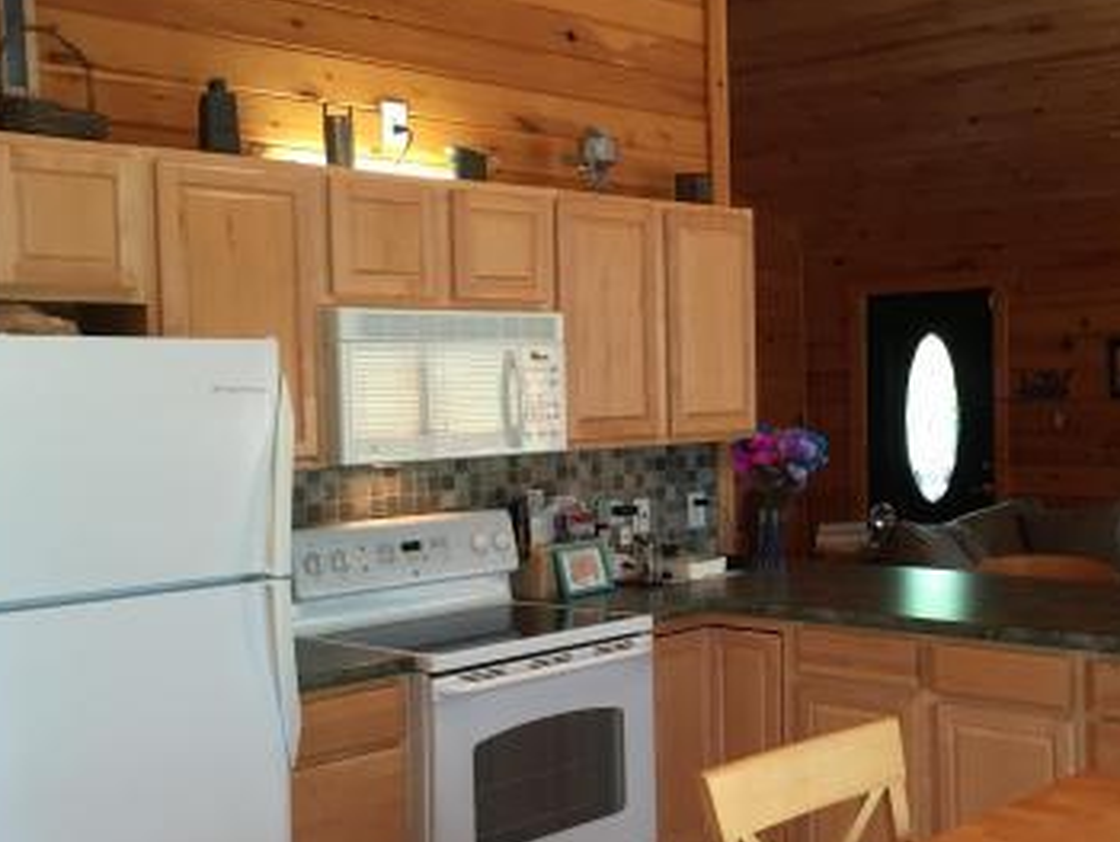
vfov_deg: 30.3
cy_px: 451
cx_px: 784
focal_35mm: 48
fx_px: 1554
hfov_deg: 39.0
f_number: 2.2
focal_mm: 4.15
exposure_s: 1/30
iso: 64
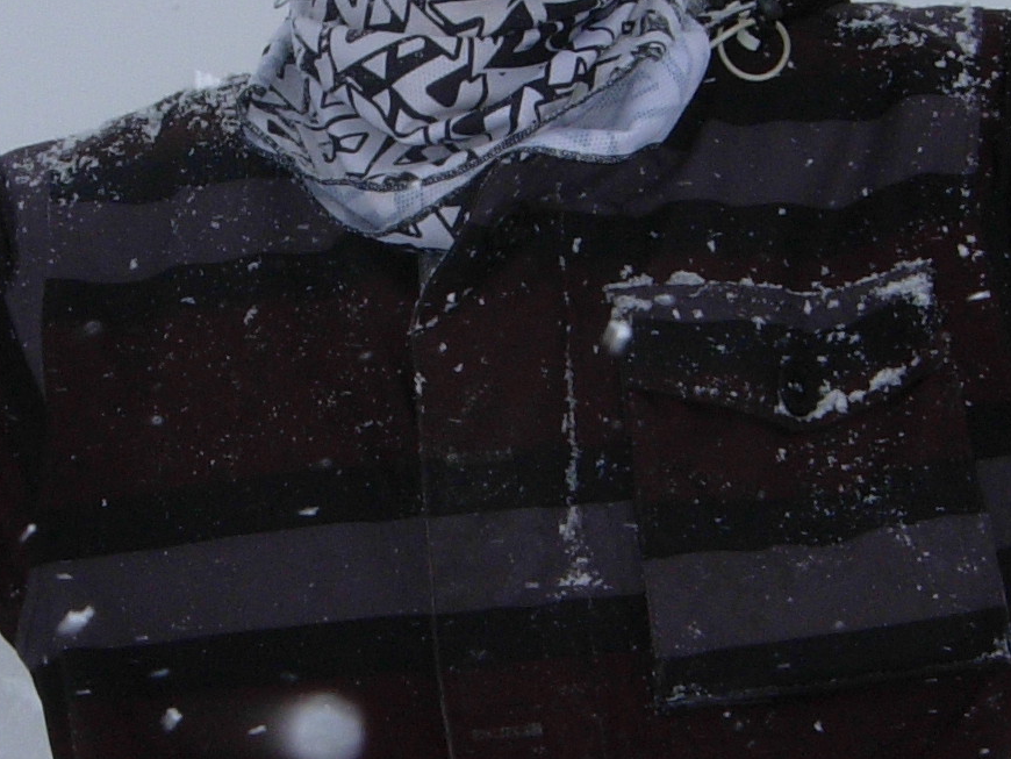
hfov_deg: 14.6
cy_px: 258
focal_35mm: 135
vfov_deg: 11.0
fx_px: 3944
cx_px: 466
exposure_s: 1/418
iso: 50
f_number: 6.1
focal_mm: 7.5
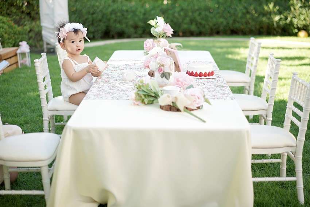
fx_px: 474
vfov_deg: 24.6
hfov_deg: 36.2
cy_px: 104
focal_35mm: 55
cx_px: 155
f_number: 2
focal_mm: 55
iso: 160
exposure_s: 1/400
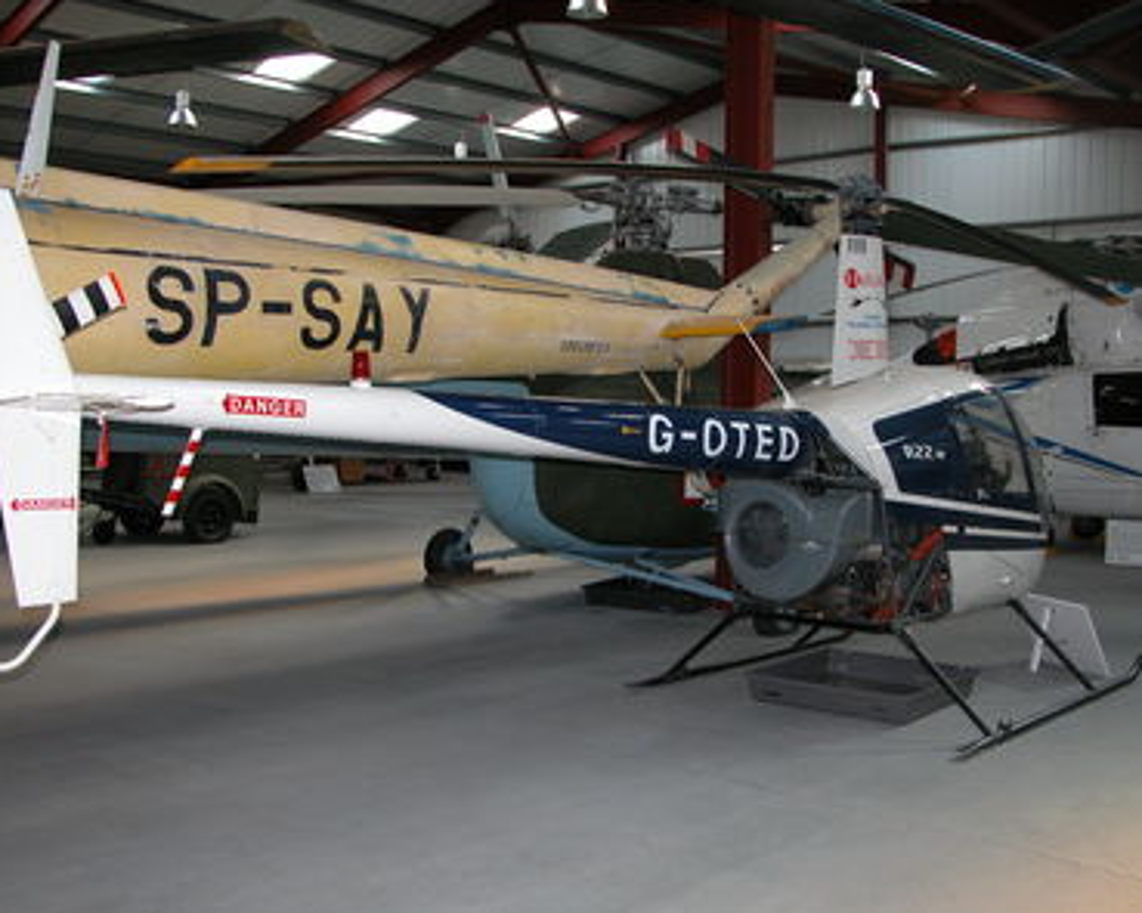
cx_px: 560
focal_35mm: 37
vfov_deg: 40.1
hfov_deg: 49.1
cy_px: 455
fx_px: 1250
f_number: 2.8
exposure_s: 1/60
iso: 200
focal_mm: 8.9
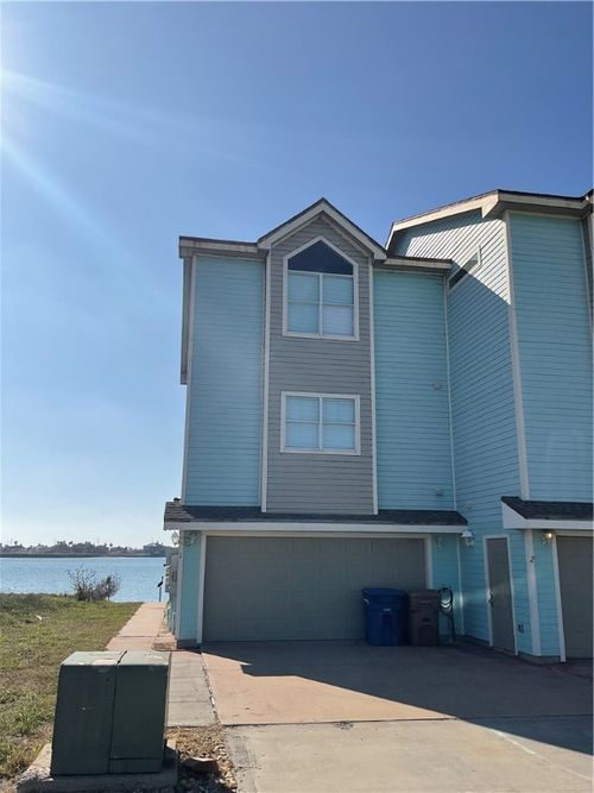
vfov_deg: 61.7
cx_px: 297
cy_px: 396
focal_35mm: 29
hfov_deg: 48.2
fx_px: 664
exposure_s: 1/4065
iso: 20
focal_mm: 3
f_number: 1.8
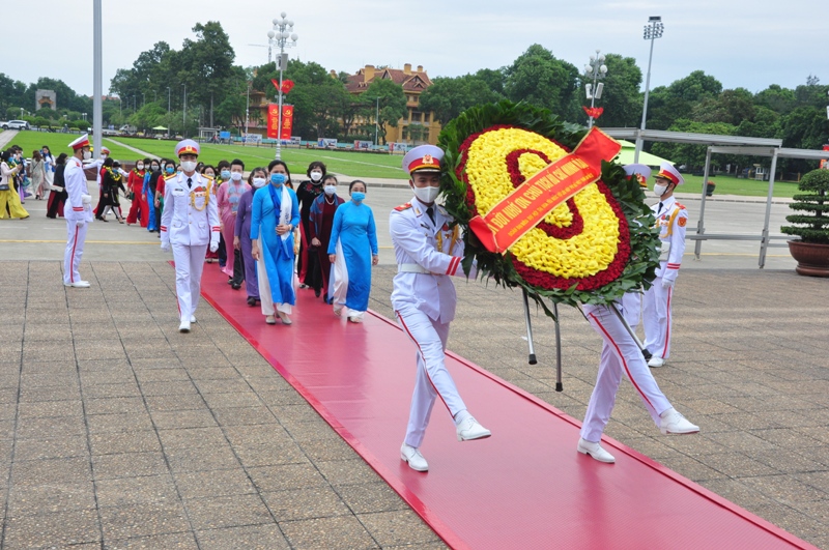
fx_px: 897
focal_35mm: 39
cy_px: 275
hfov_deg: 49.6
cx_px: 414
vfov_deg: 34.1
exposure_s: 1/125
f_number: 10
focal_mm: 26
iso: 500
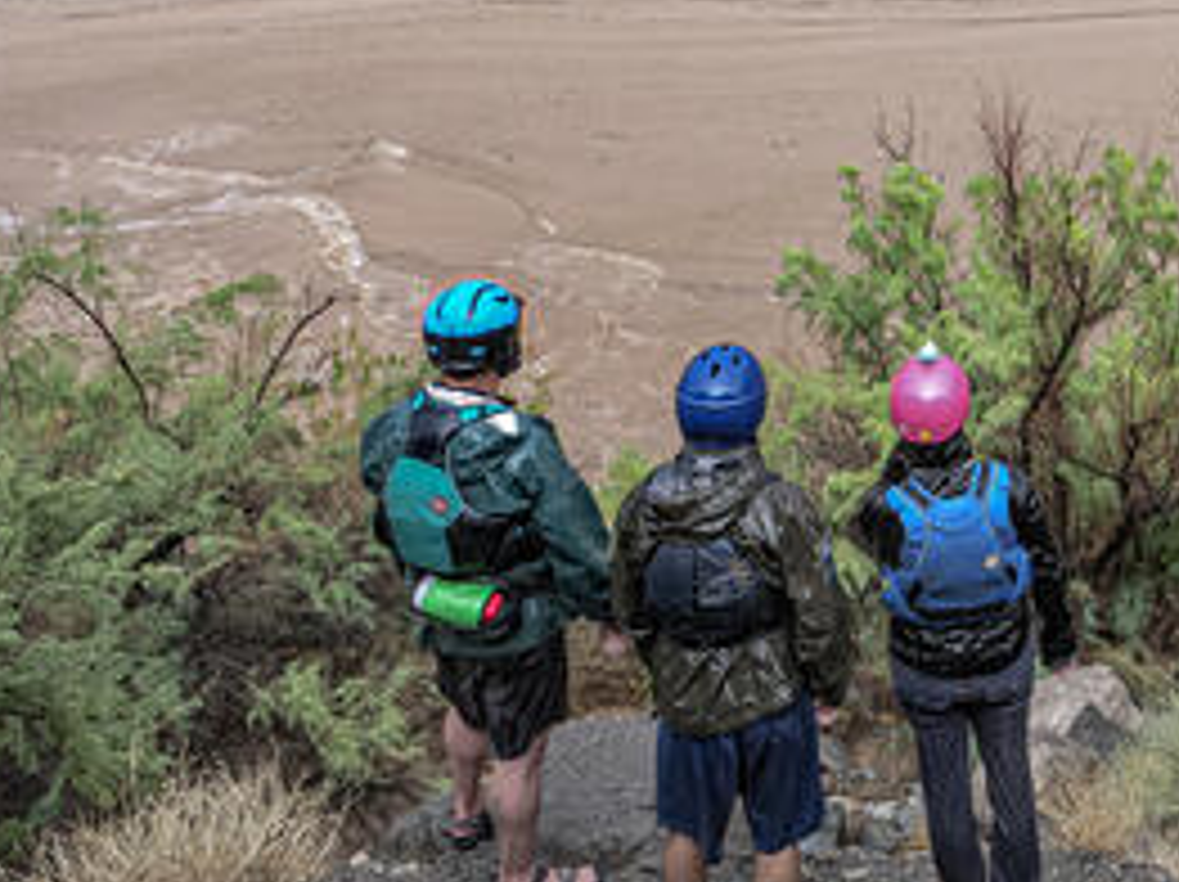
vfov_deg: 25.9
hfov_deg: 31.6
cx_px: 1251
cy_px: 135
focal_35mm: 55
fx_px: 1872
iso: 200
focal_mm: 12
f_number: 2.8
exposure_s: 1/125
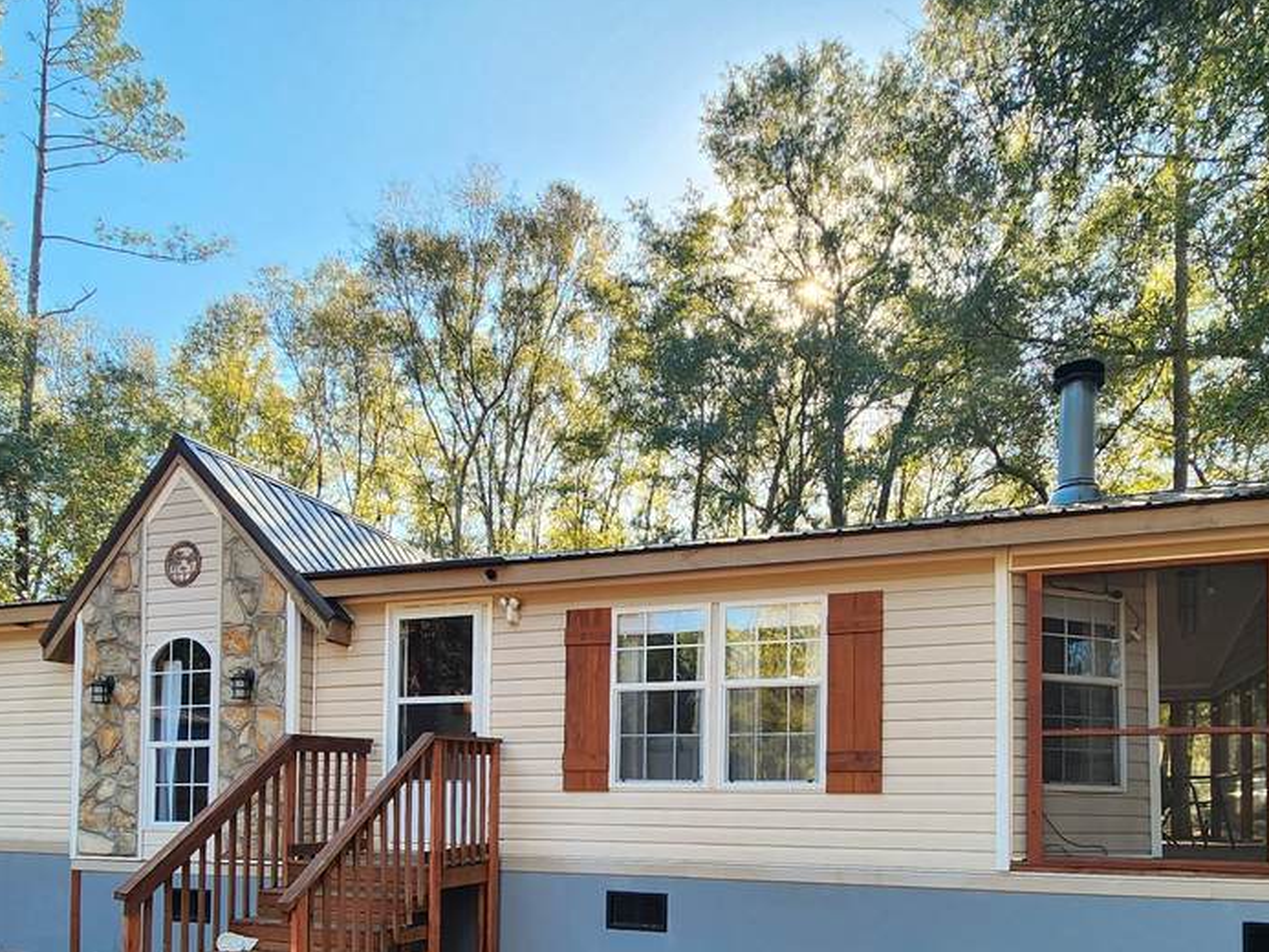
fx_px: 880
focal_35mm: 24
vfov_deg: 52.7
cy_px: 778
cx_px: 639
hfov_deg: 71.6
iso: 50
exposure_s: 1/232
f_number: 2.2
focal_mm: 2.2
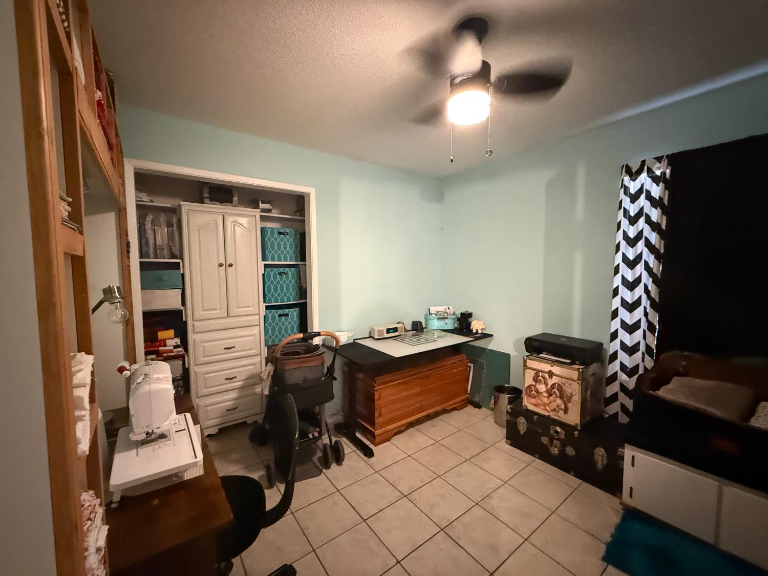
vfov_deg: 85.7
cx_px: 384
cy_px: 288
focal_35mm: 14
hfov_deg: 102.1
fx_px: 311
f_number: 2.2
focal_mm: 2.22
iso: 1250
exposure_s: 1/40
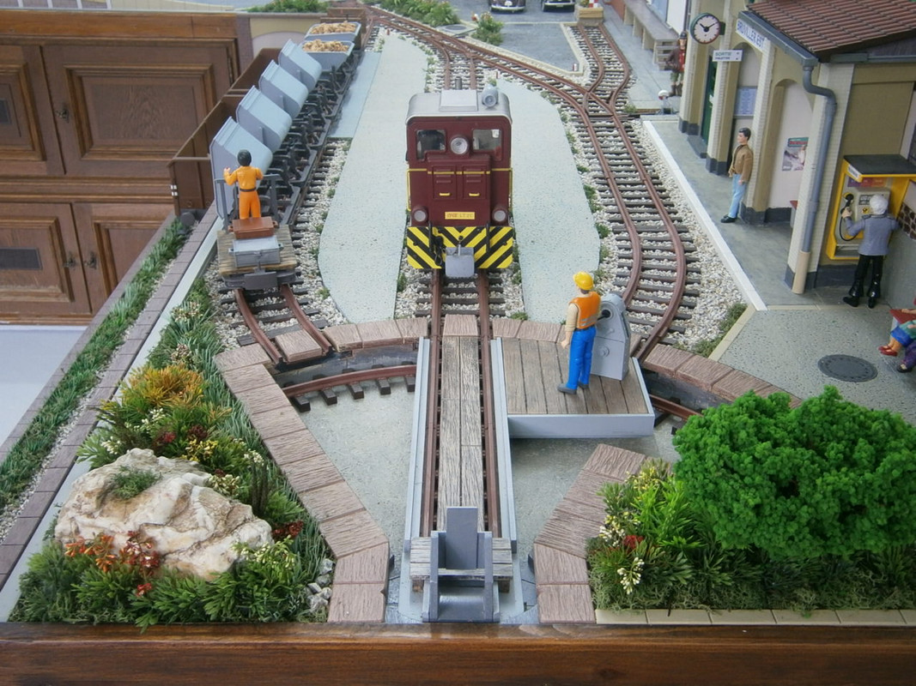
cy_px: 343
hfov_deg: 51.4
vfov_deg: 39.6
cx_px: 458
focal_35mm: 36
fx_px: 953
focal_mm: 6.4
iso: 125
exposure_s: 1/6
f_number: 3.1
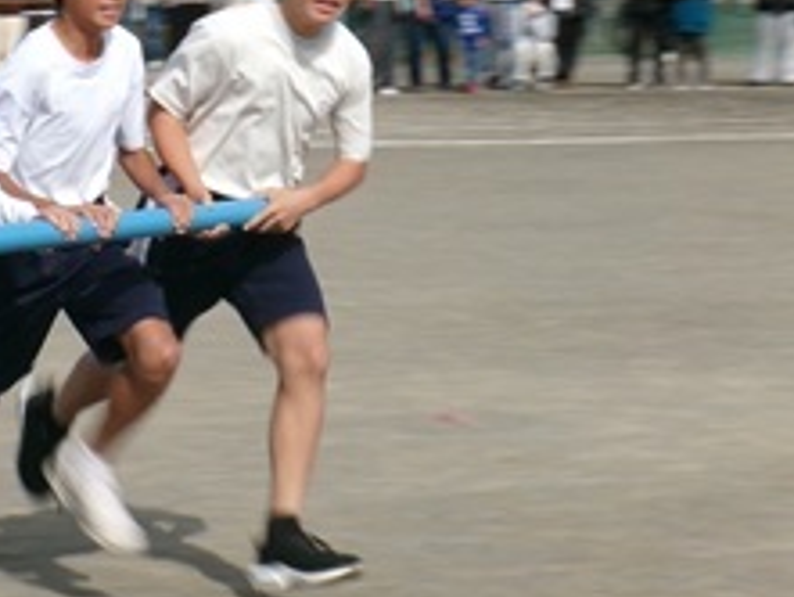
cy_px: 129
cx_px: 75
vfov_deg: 7.2
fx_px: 4728
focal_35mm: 206
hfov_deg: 9.6
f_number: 15.4
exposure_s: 1/90
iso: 100
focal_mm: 16.9
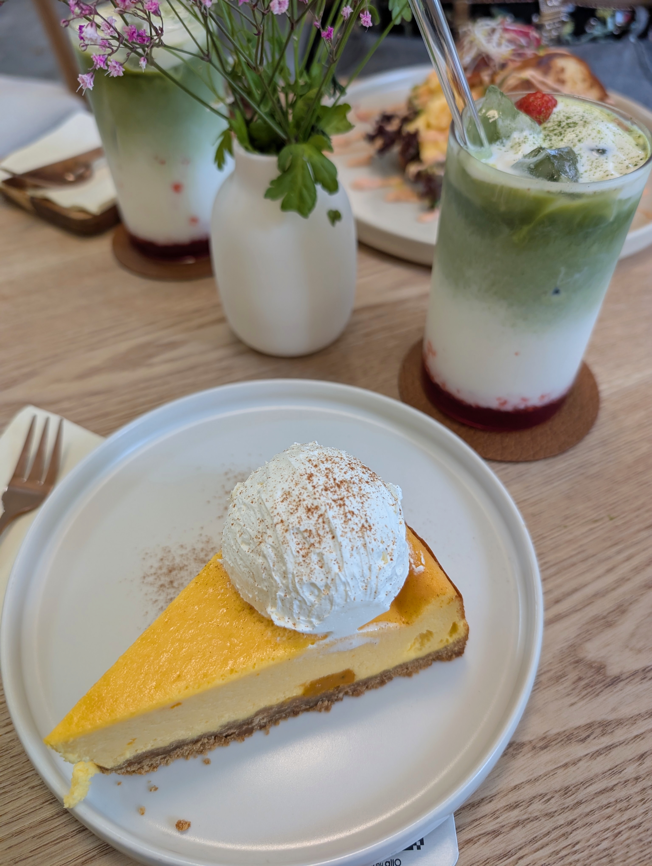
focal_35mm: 24
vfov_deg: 71.5
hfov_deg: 56.9
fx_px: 601
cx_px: 326
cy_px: 433
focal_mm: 6.9
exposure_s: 1/100
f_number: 1.68
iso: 204
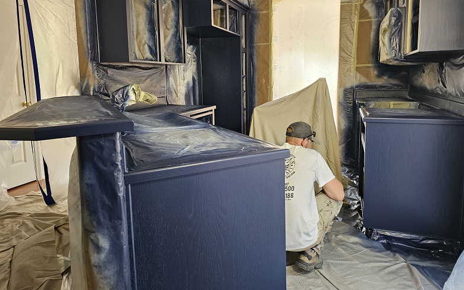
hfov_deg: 72.5
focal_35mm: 25
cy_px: 116
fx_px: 316
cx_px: 237
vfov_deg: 49.0
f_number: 1.7
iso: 160
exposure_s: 1/50
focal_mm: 6.3
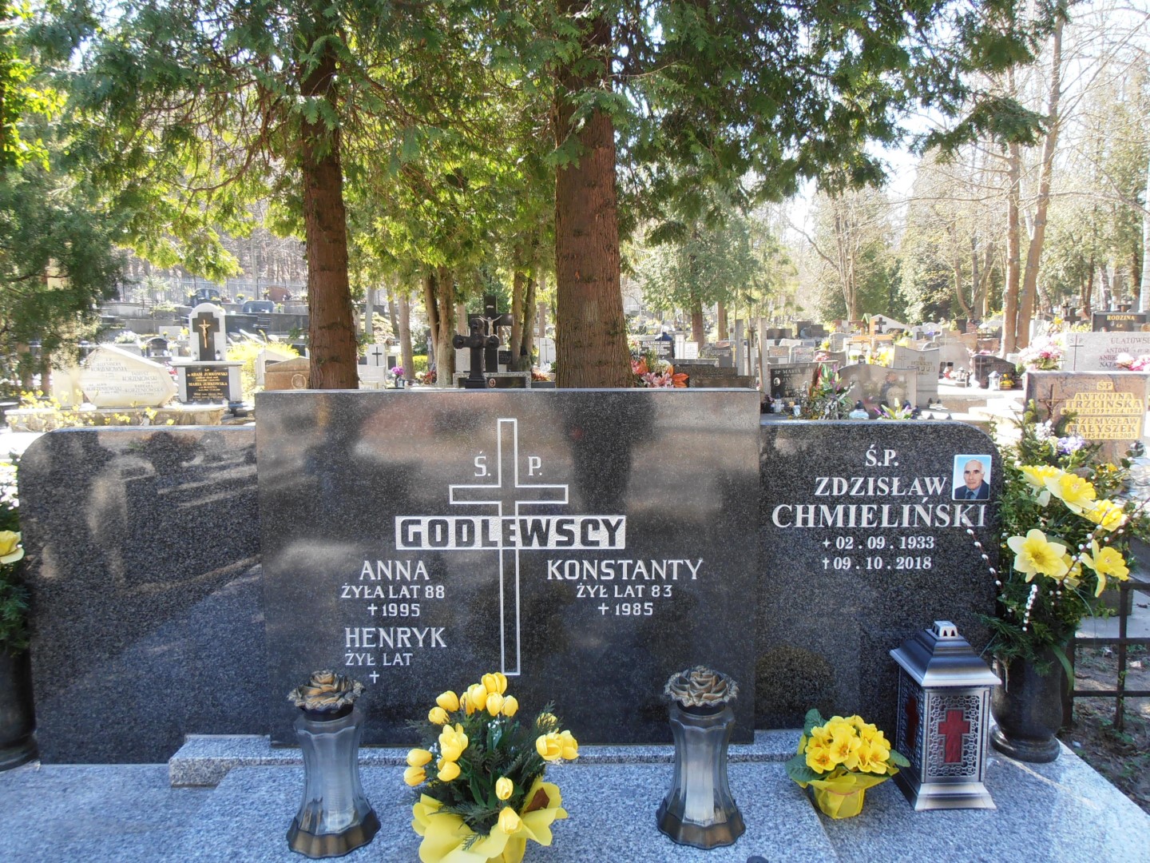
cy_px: 432
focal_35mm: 24
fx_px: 797
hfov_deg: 71.6
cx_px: 575
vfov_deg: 56.8
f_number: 3
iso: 80
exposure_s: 1/80
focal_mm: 4.2
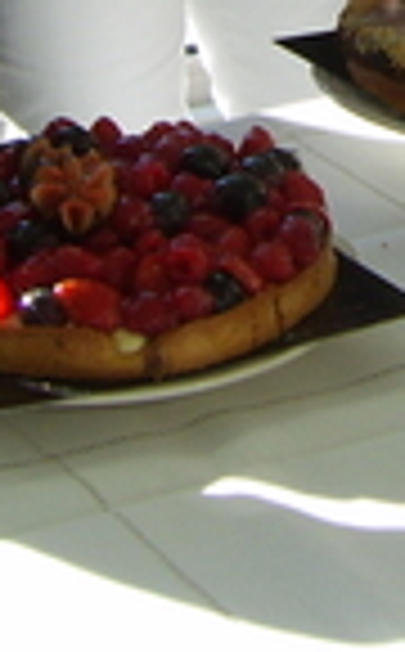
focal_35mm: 167
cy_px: -261
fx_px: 2964
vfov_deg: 12.1
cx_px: 432
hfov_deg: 7.8
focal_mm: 7.8
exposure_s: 1/100
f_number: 5.1
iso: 50
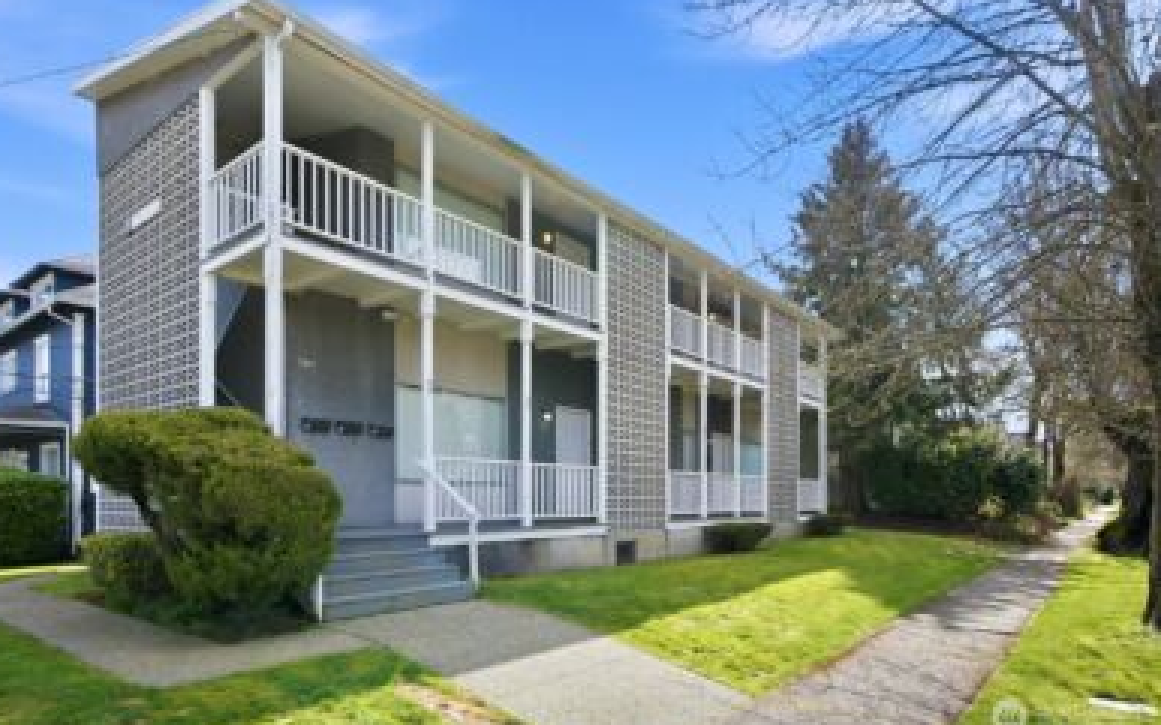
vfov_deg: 62.1
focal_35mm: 19
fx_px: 601
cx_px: 562
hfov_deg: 88.0
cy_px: 341
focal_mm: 18
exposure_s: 1/320
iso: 400
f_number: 9
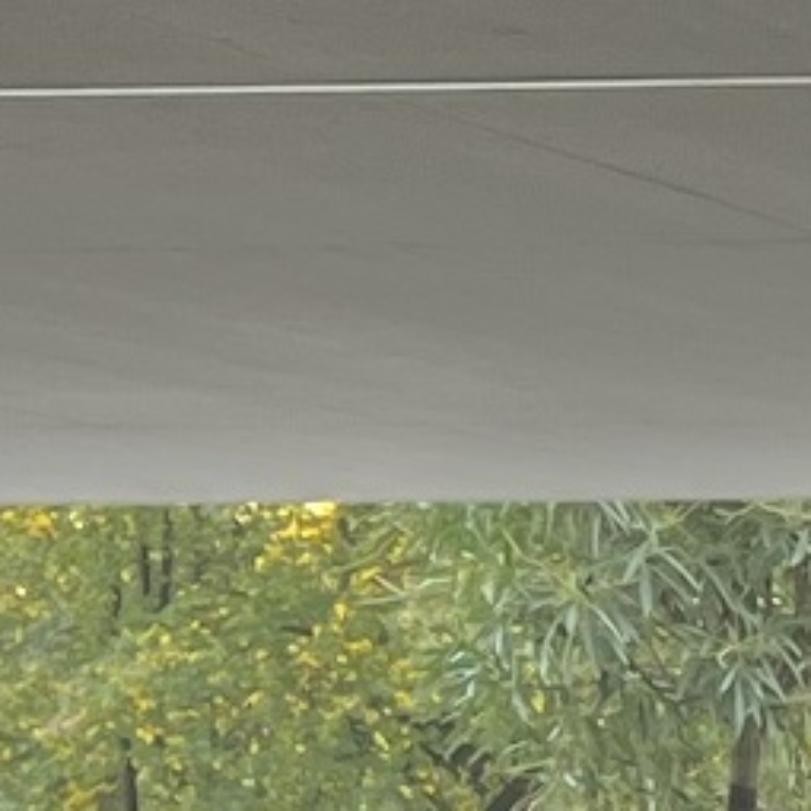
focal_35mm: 231
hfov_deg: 7.0
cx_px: 2140
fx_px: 6123
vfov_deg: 7.3
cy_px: 1628
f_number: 1.5
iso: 80
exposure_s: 1/121
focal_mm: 5.7
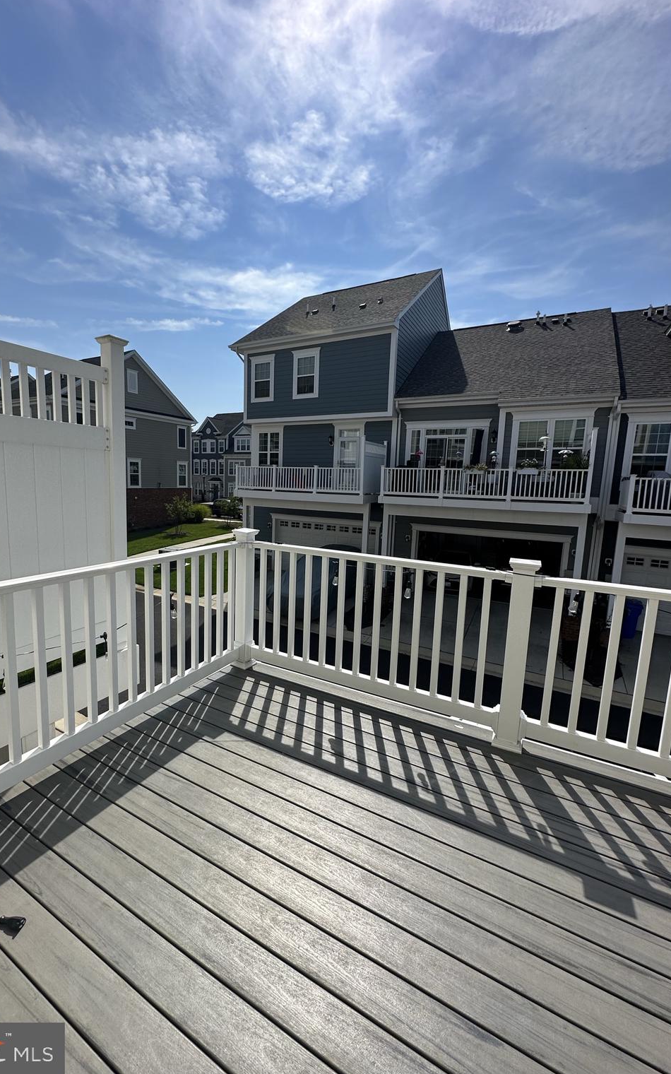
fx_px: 439
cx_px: 295
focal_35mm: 15
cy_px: 538
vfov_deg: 101.5
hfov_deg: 74.5
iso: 50
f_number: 2.2
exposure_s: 1/2681
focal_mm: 2.22
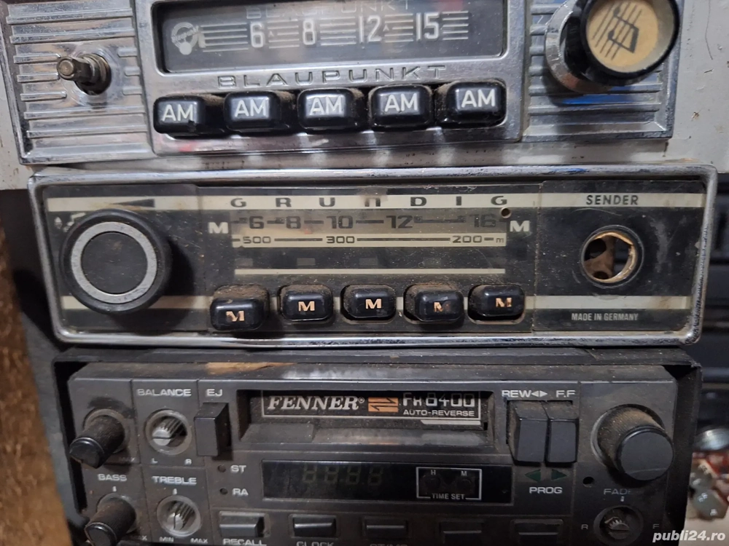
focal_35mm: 23
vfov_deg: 58.9
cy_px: 273
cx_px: 364
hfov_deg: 73.9
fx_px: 484
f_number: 1.8
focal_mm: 5.54
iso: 1250
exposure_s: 1/20
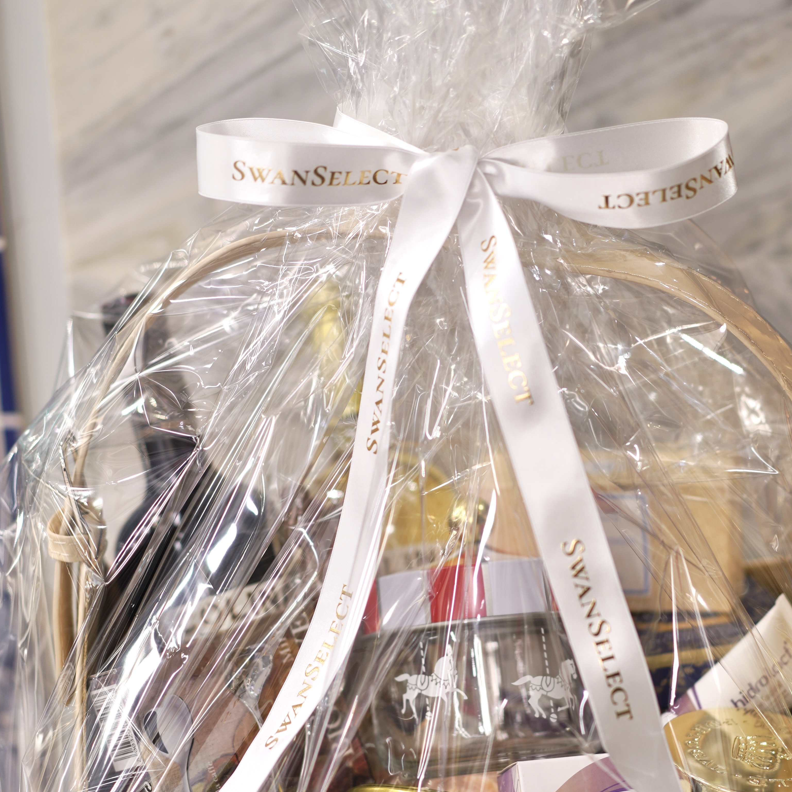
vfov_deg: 19.1
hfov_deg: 19.1
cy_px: 487
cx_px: 477
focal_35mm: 91
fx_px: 2356
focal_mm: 55
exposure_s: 1/60
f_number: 2
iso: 100
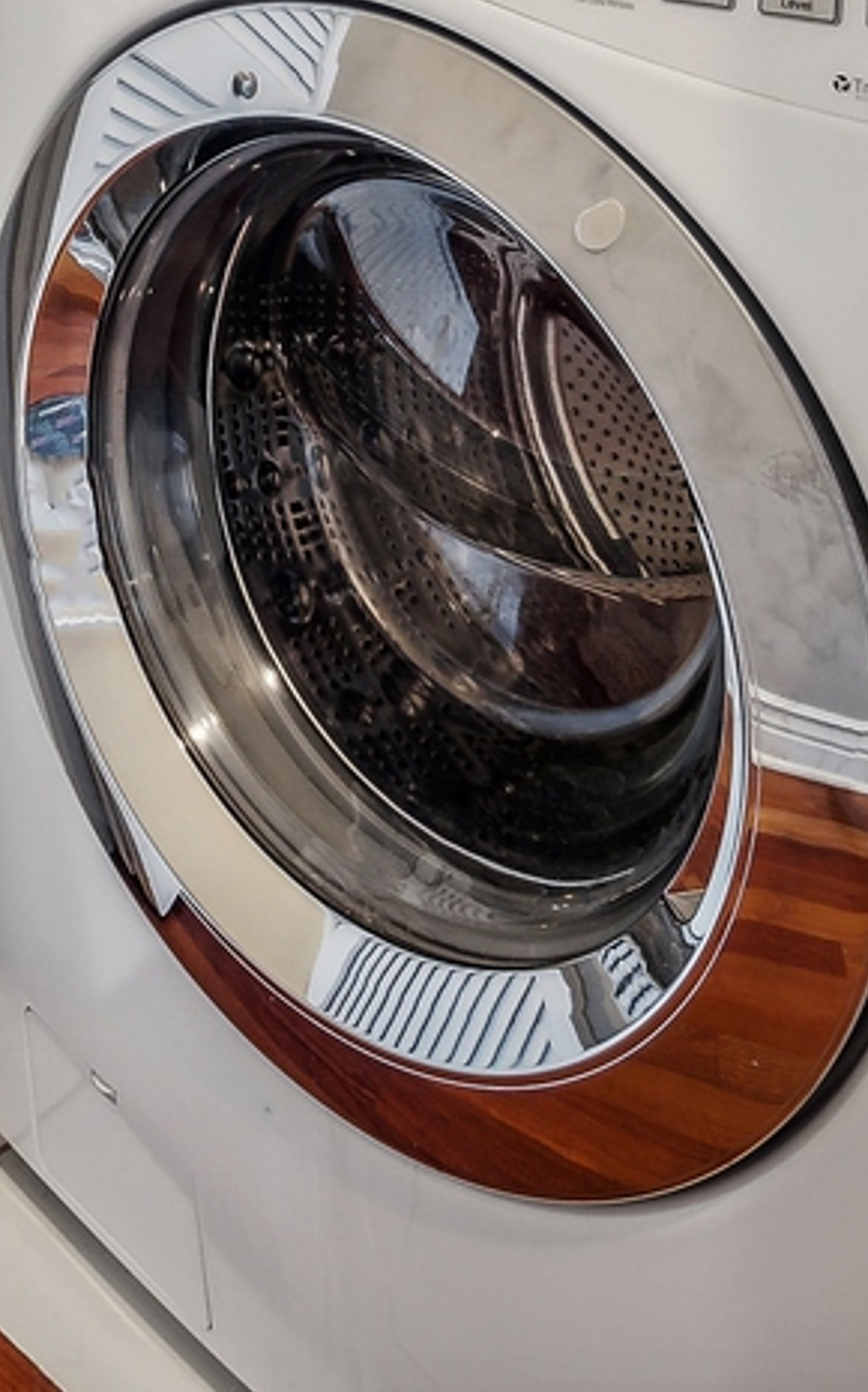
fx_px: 1744
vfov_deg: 35.5
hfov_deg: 26.0
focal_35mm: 46
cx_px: -66
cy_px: -222
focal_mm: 7
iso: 200
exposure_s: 4
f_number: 8
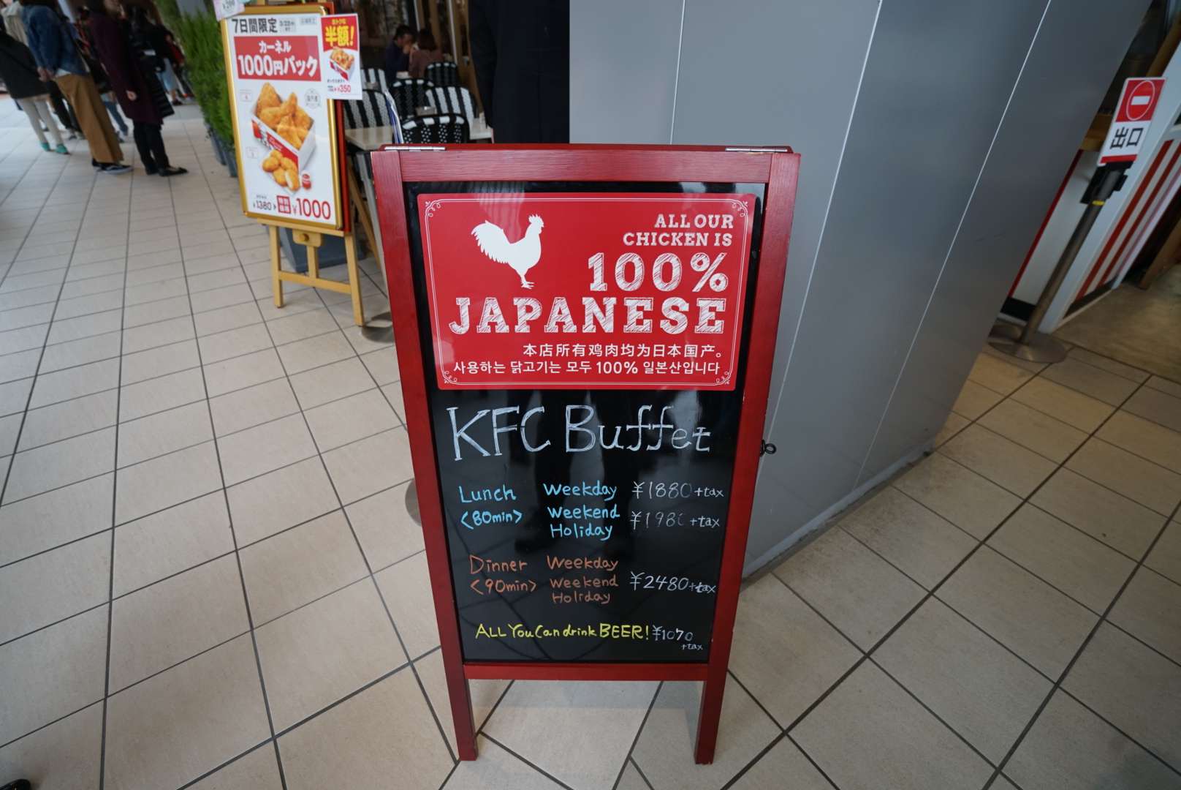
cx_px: 590
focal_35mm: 16
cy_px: 395
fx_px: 525
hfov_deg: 96.7
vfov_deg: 73.8
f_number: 4
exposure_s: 1/60
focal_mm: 16
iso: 160
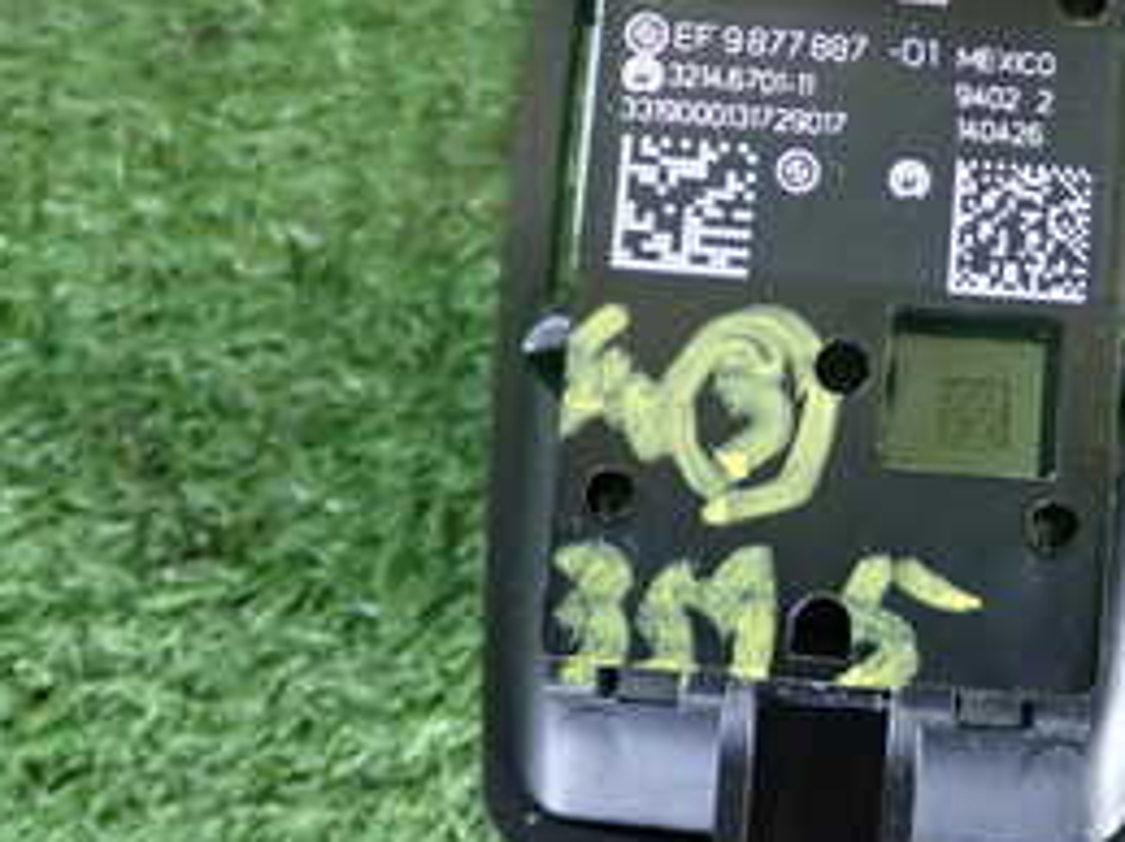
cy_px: 204
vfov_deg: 15.5
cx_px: 1003
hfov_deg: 20.3
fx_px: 3086
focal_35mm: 95
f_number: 2.8
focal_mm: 7.31
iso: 800
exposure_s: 1/40
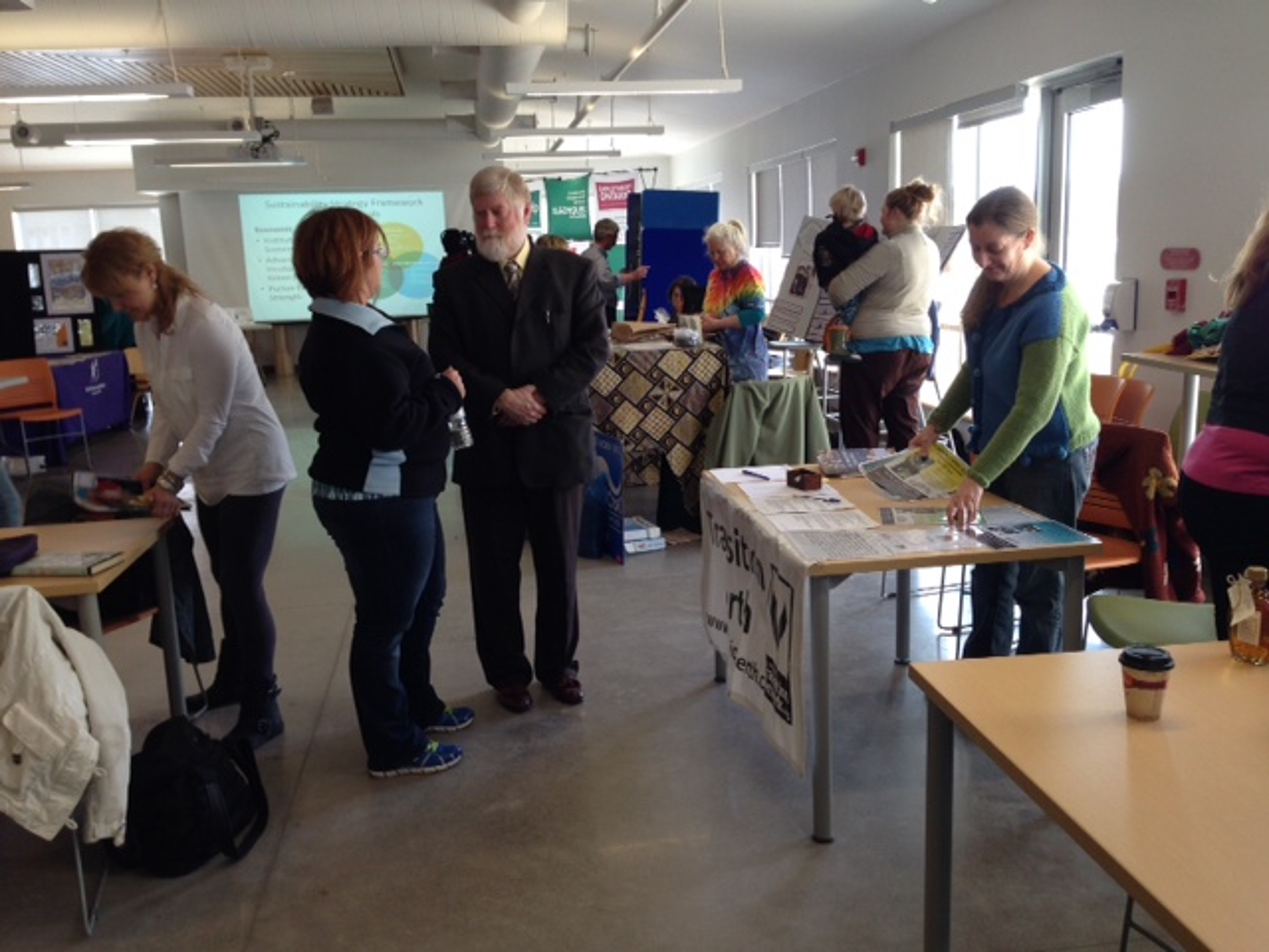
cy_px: 476
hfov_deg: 55.4
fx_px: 1210
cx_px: 634
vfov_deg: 42.9
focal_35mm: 33
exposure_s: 1/50
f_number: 2.4
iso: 64
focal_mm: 4.12
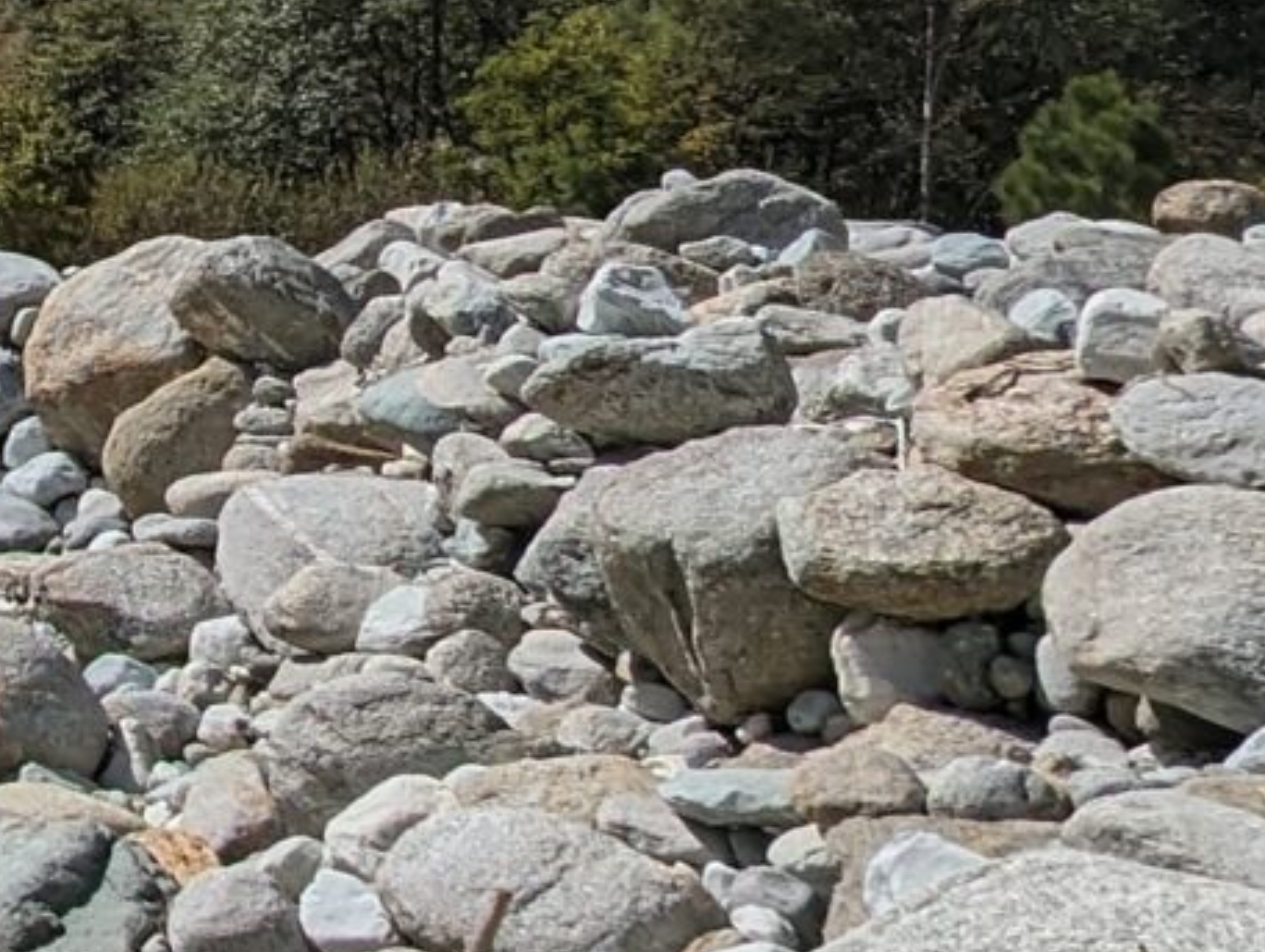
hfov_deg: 17.2
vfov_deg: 19.4
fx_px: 2671
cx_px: -1415
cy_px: -64
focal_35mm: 73
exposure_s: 1/3876
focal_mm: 1.95
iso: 47
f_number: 2.2
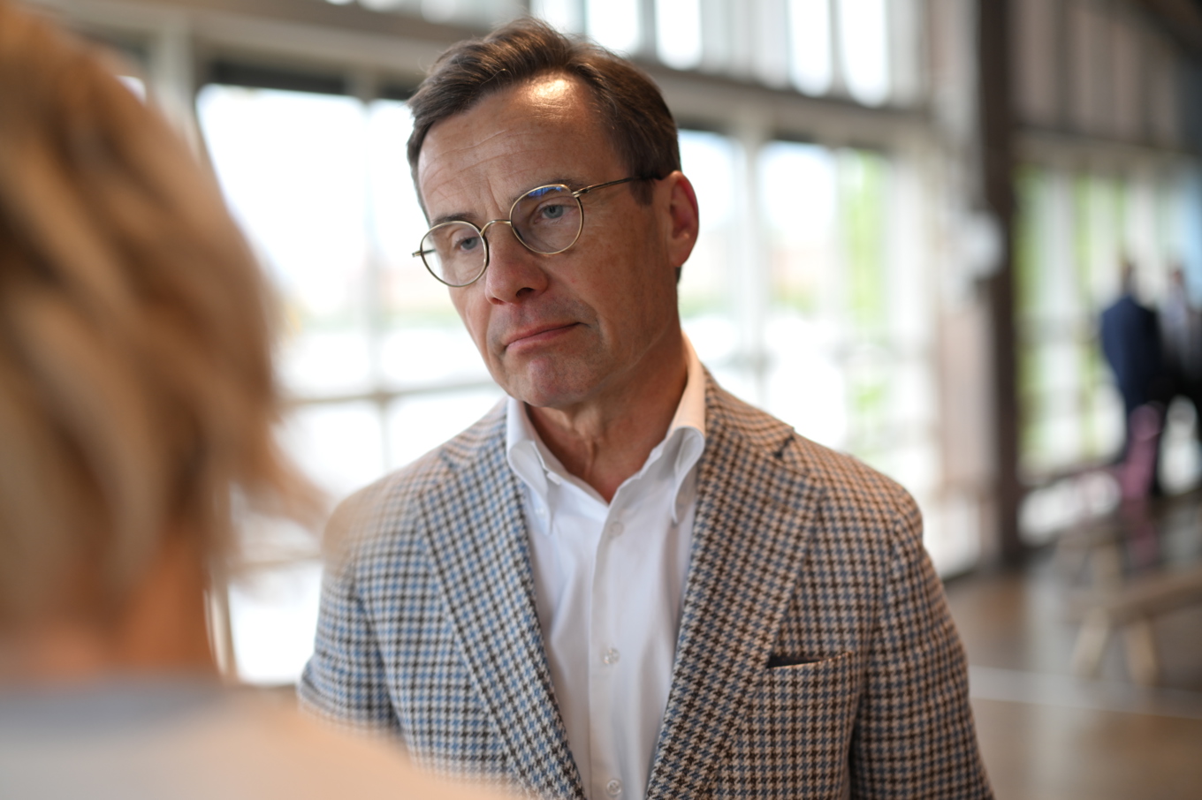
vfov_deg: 27.0
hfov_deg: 39.6
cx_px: 601
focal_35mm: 50
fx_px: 1669
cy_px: 400
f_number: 1.8
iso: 250
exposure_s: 1/125
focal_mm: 50
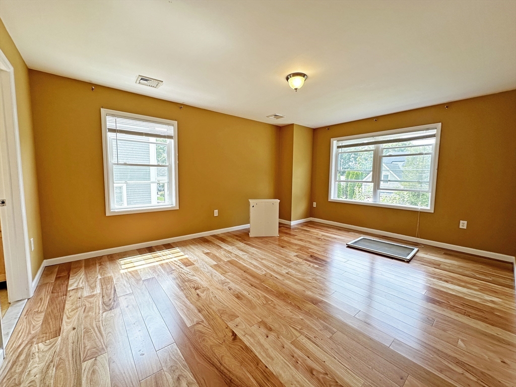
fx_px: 209
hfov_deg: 102.1
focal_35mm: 14
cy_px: 194
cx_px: 258
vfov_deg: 85.7
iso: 64
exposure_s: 1/120
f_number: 2.2
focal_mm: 2.22
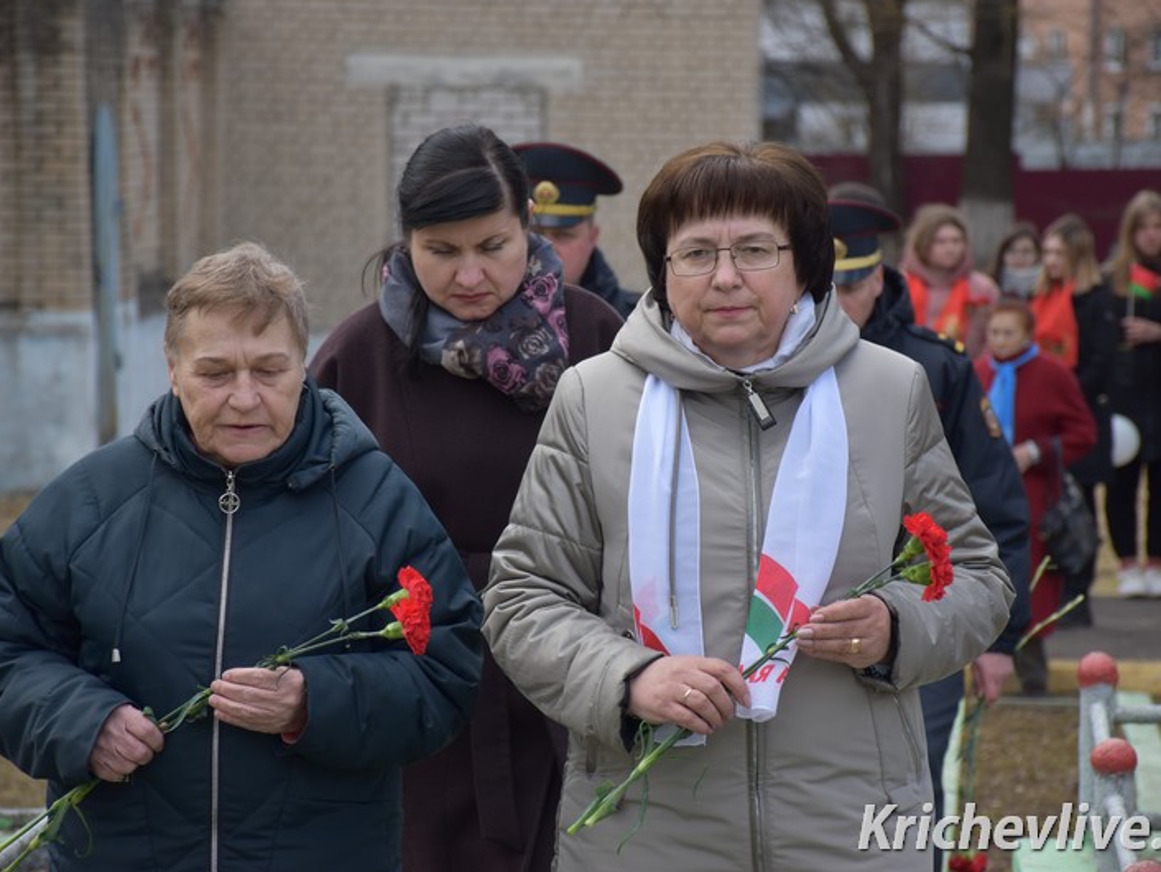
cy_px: 435
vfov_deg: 8.7
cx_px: 585
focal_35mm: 172
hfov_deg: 11.5
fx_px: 5755
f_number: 5.6
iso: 250
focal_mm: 105
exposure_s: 1/500
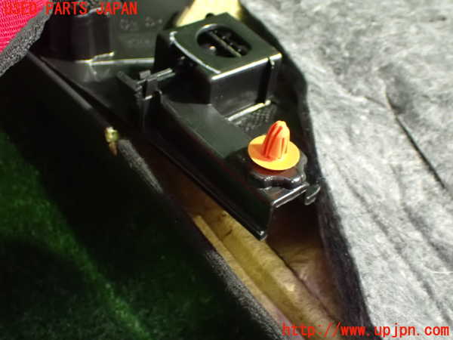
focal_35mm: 50
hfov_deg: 38.2
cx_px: 226
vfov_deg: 29.1
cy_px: 170
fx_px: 654
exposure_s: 1/30
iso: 1600
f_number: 3.2
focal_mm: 9.01
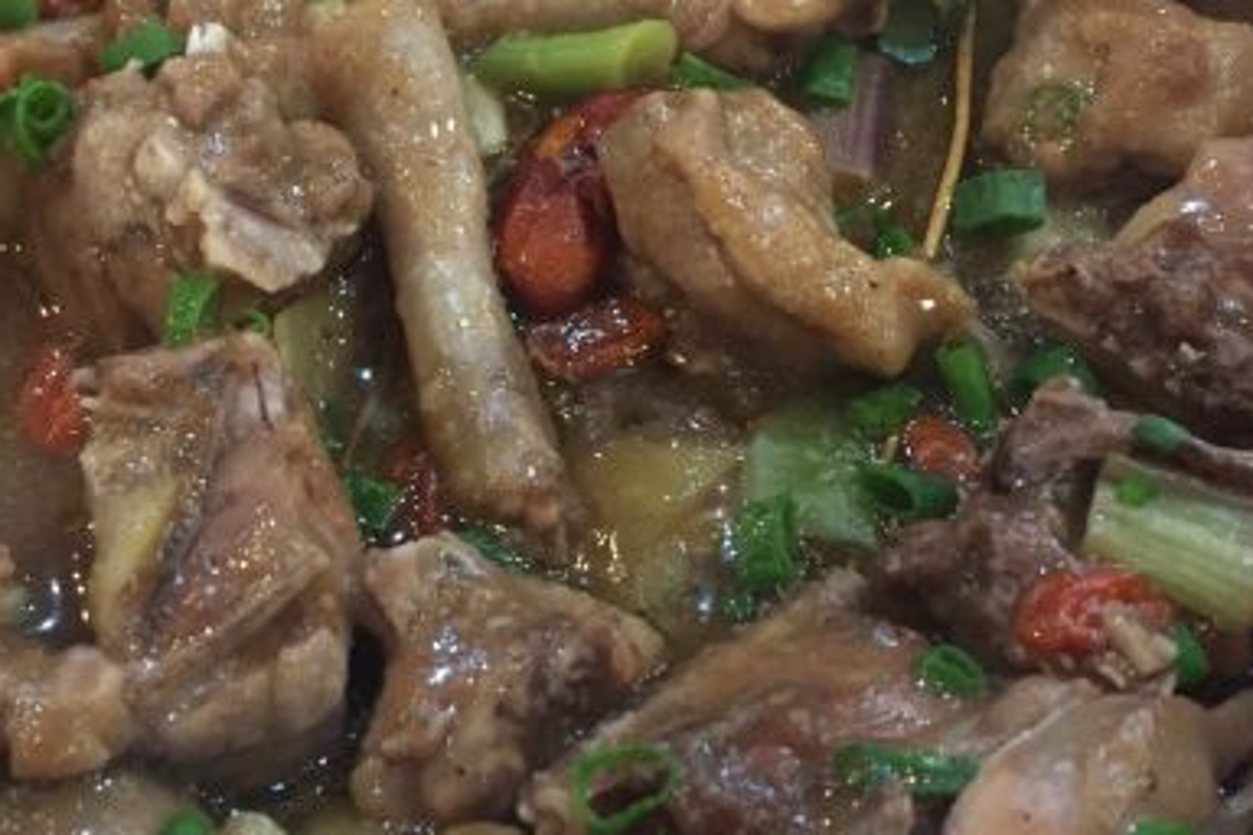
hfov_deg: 36.1
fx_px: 1914
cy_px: 334
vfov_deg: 24.6
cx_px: 506
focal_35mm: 55
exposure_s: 1/17
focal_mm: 4.15
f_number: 2.2
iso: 400
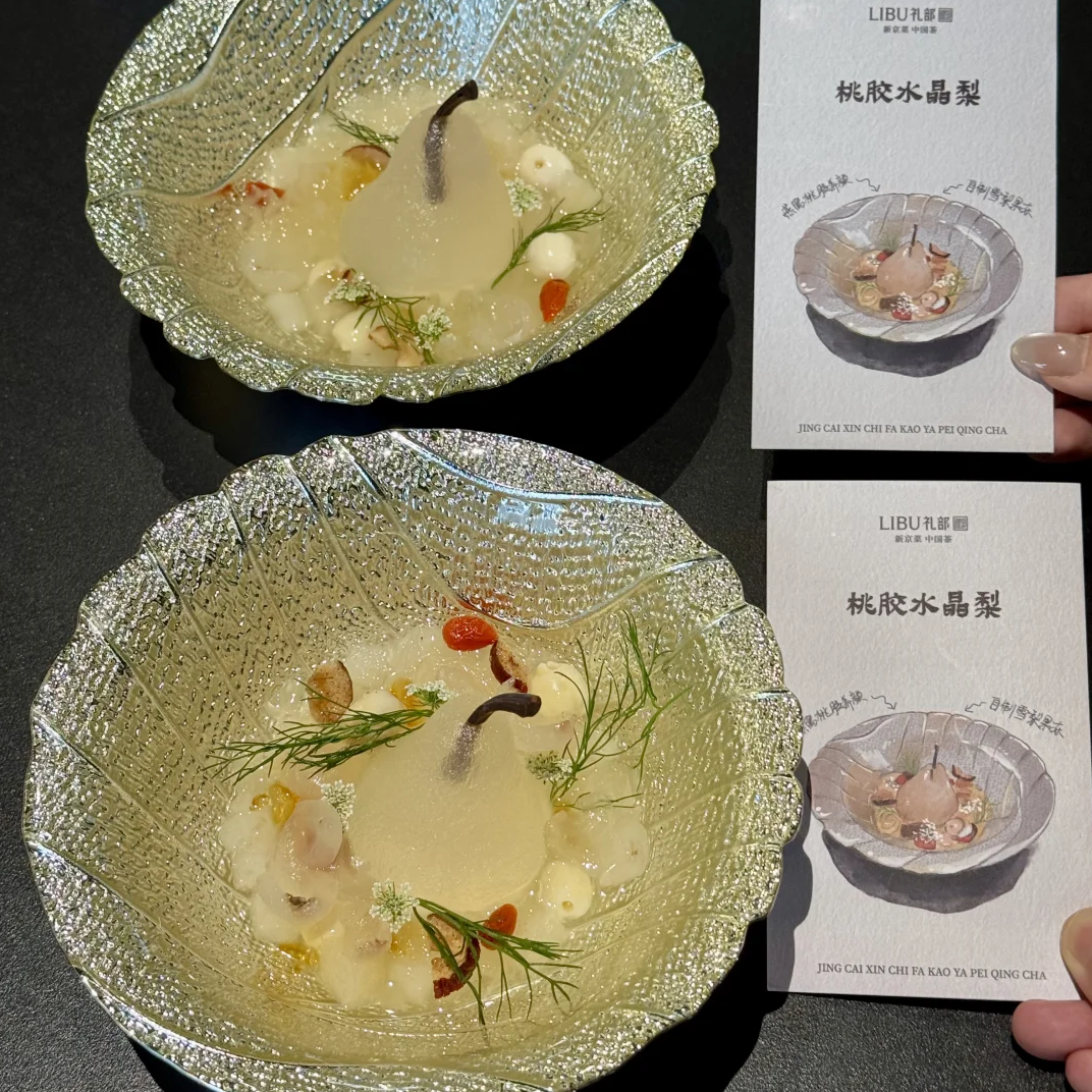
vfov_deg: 30.0
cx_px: 545
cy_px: 518
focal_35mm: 57
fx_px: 2034
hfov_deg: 30.0
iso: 80
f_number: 1.78
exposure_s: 1/50
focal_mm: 6.76
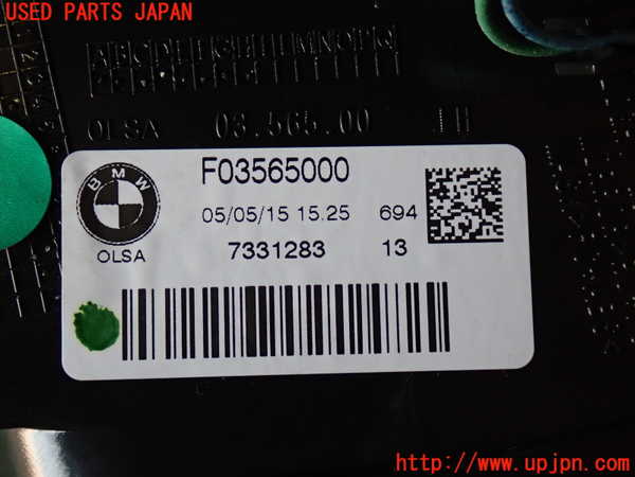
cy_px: 238
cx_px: 318
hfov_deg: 33.2
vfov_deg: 25.2
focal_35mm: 58
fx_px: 1064
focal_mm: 10.35
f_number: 3.5
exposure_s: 1/60
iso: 400
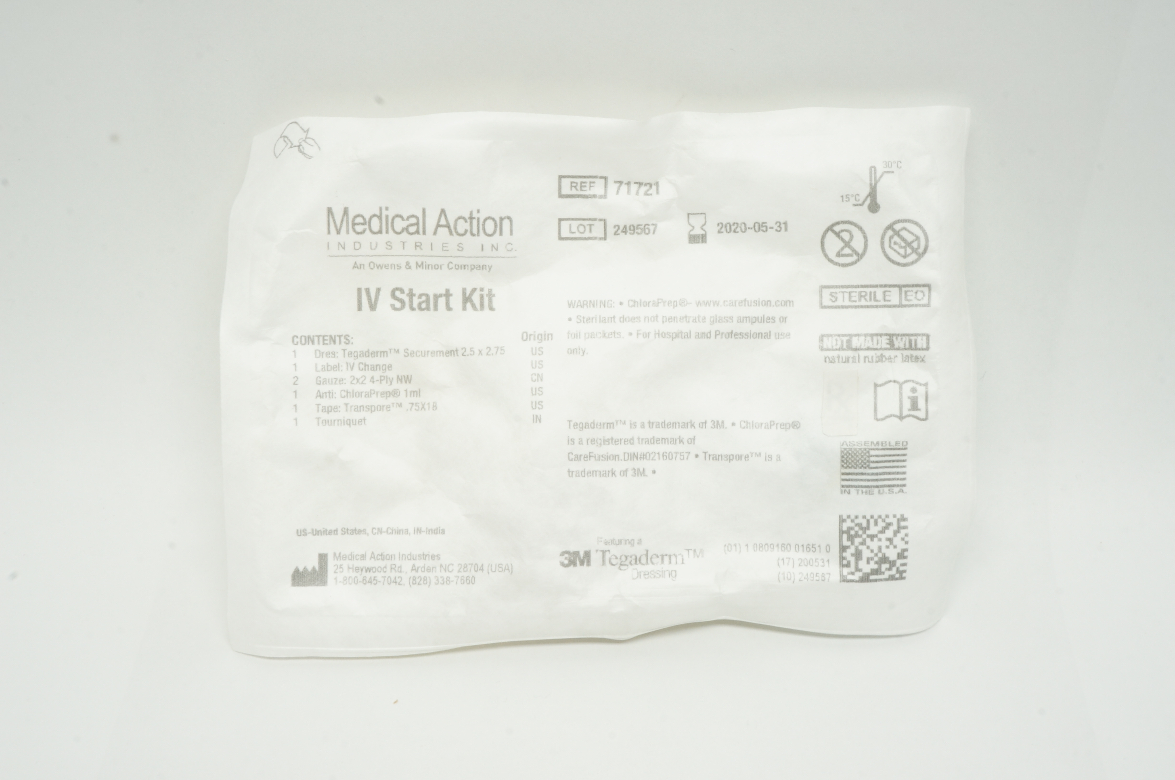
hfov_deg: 46.4
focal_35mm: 42
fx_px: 1369
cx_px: 588
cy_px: 390
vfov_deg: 31.8
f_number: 20
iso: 400
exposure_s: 1/5
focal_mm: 28
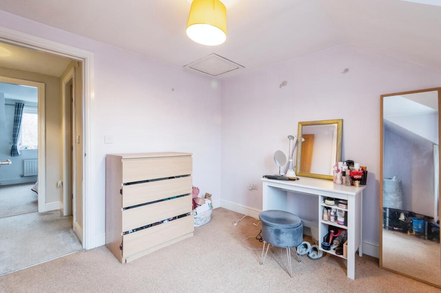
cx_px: 220
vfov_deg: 73.7
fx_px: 196
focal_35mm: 16
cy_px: 146
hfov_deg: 96.8
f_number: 8
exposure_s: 1/15
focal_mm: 16
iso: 1000
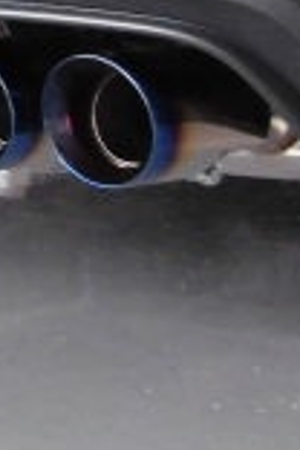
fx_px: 3625
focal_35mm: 290
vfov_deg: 7.0
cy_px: -164
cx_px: -349
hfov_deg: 4.7
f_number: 4.4
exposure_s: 1/80
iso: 400
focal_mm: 12.14
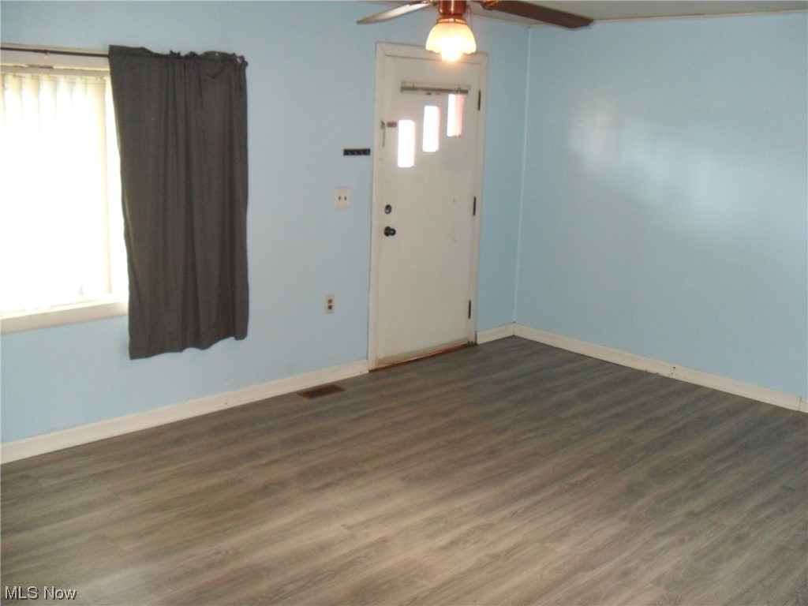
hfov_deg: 52.6
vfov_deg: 40.7
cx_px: 404
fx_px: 817
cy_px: 303
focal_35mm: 35
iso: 240
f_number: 3
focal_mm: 6.3
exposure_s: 1/45
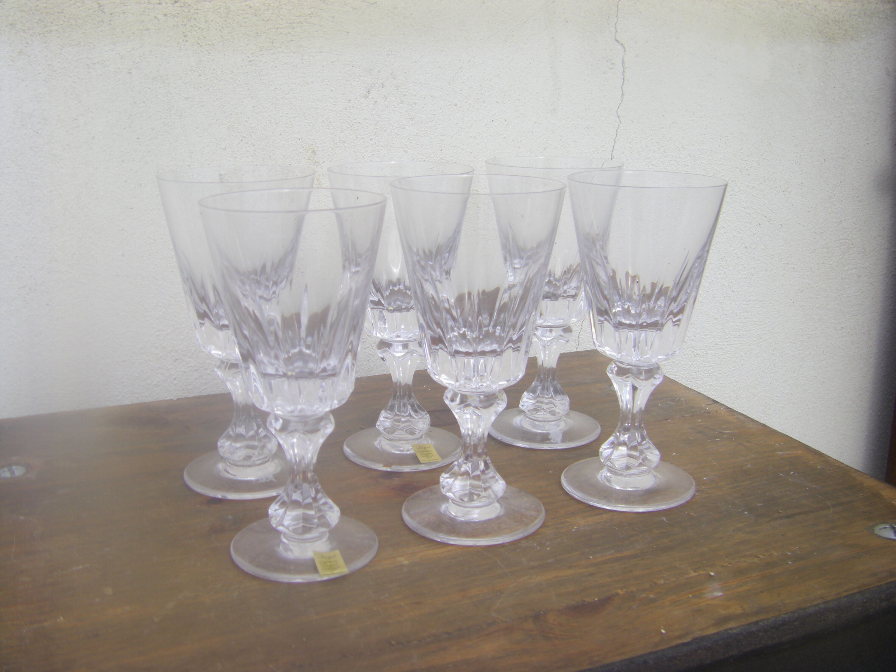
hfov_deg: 49.0
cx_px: 448
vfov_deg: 37.7
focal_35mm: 38
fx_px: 984
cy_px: 336
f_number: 3.5
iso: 64
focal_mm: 6.3
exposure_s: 1/320
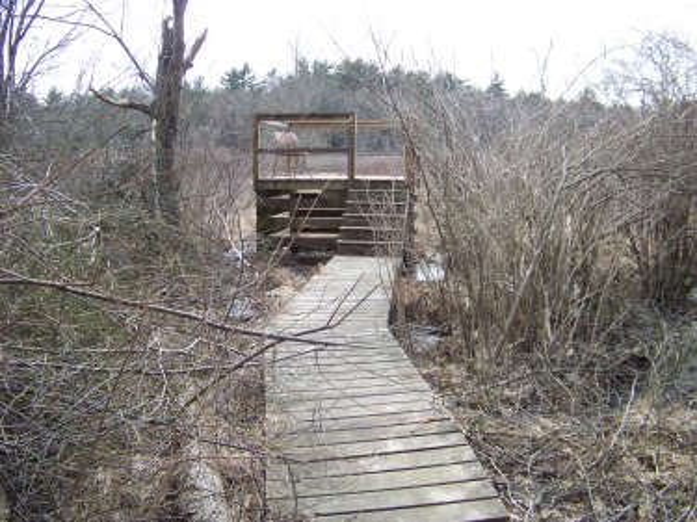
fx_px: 725
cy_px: 261
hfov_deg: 51.4
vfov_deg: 39.6
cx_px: 348
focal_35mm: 36
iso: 65
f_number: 2.8
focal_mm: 5.85
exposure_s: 1/320
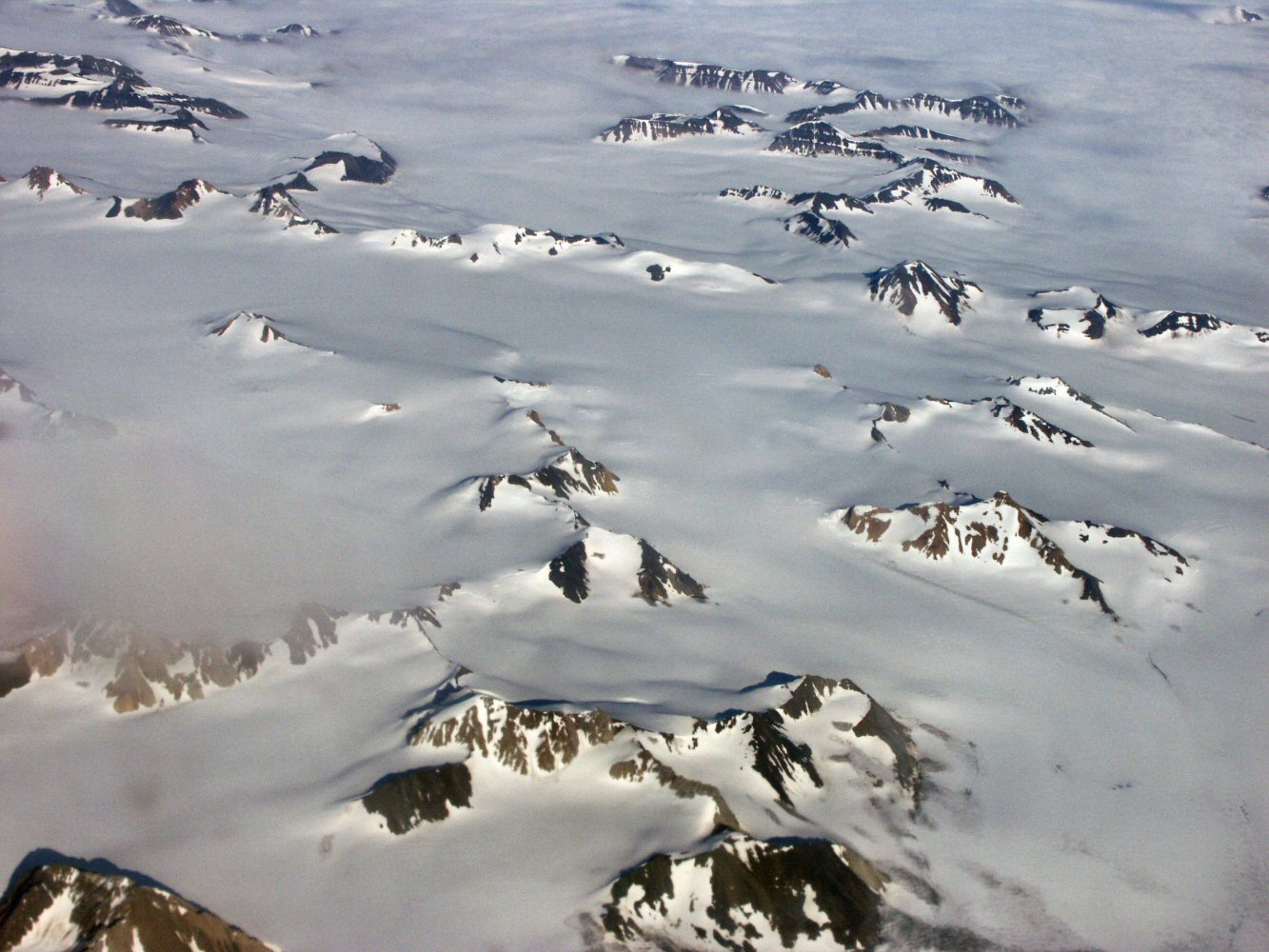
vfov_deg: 26.6
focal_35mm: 55
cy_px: 476
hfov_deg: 34.9
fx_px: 2016
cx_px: 634
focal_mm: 14.18
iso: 100
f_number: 9
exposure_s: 1/800
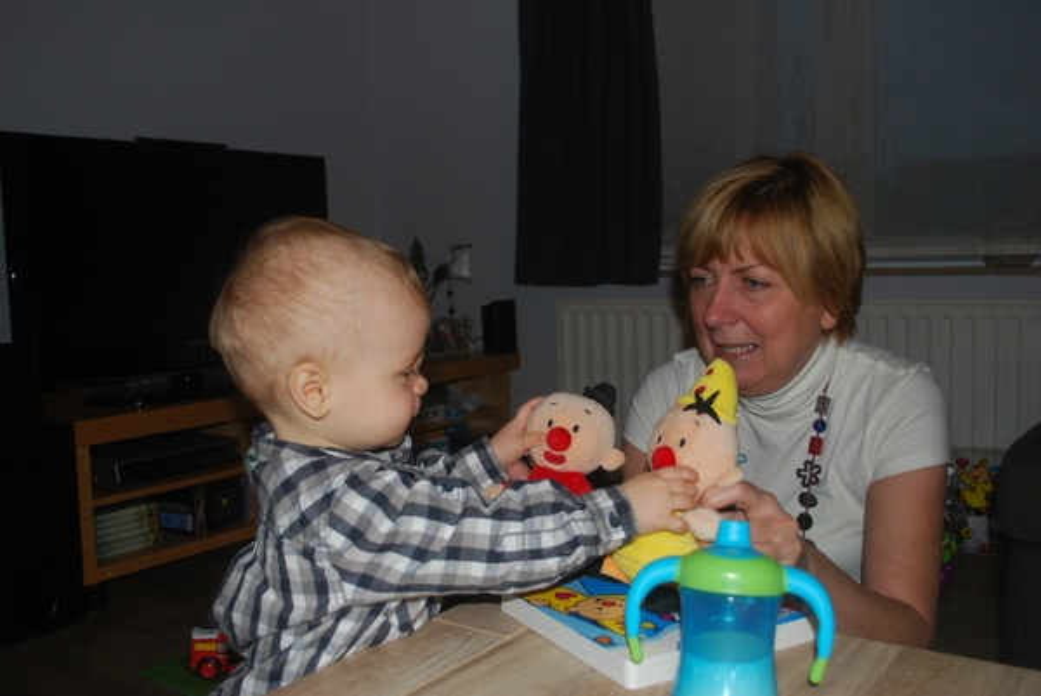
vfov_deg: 36.9
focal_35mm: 36
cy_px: 348
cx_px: 520
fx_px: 1042
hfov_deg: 53.1
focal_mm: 24
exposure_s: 1/60
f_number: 4.2
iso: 200
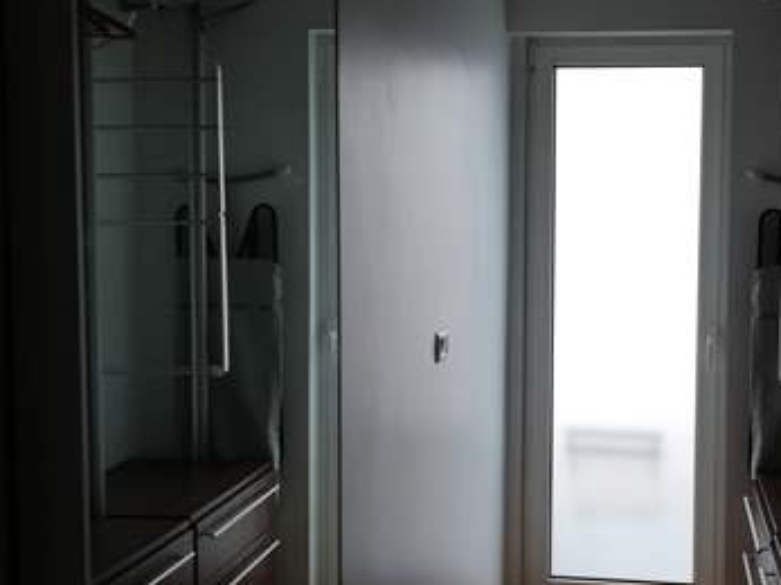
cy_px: 281
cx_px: 596
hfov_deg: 38.5
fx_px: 1083
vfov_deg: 30.2
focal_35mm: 48
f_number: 2.2
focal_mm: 3.81
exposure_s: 1/50
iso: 50
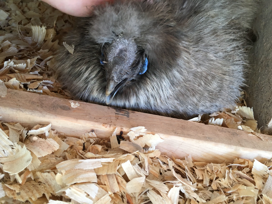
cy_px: 102
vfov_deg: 48.2
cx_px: 136
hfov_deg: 61.7
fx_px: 228
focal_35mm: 29
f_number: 2.2
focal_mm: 4.15
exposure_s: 1/30
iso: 100
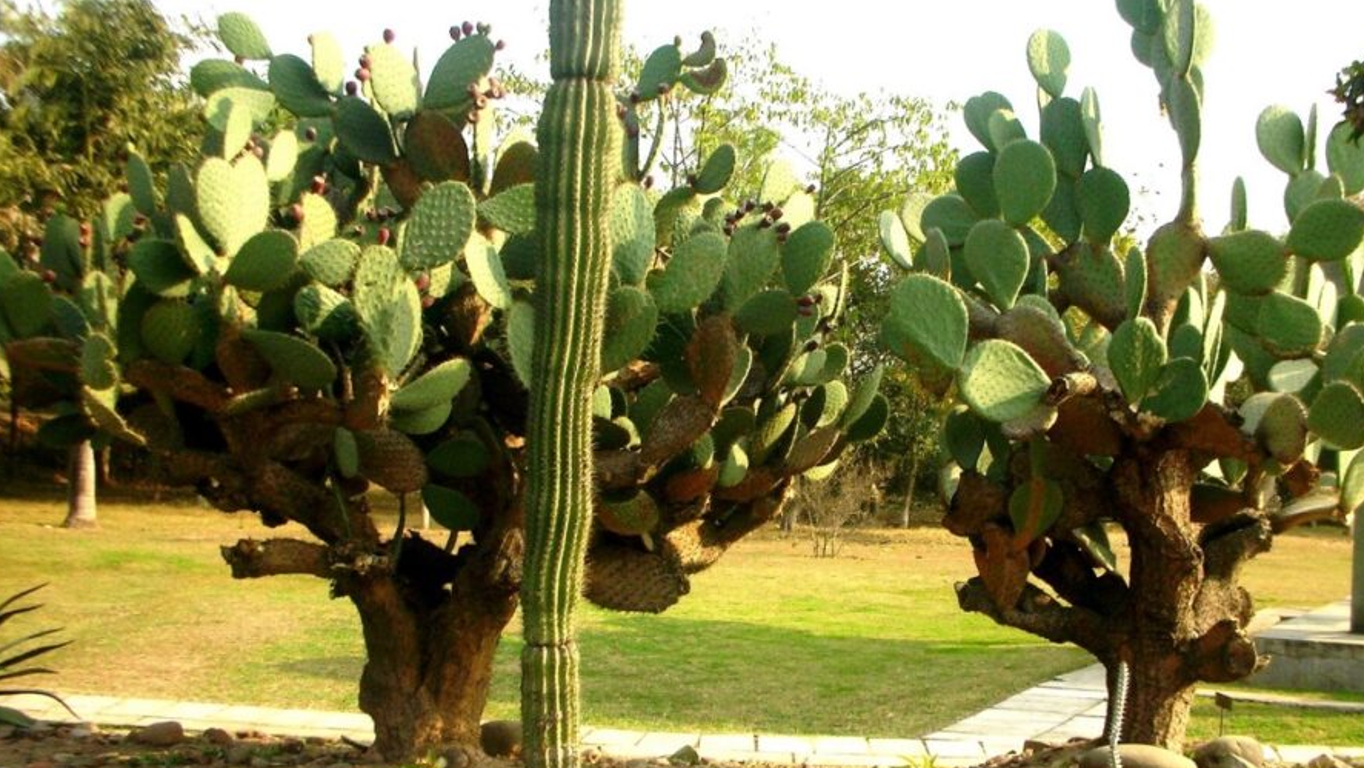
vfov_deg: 27.1
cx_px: 718
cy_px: 442
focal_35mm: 44
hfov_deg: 46.4
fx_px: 1591
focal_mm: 5.8
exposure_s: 1/51.5
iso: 50
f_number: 8.5
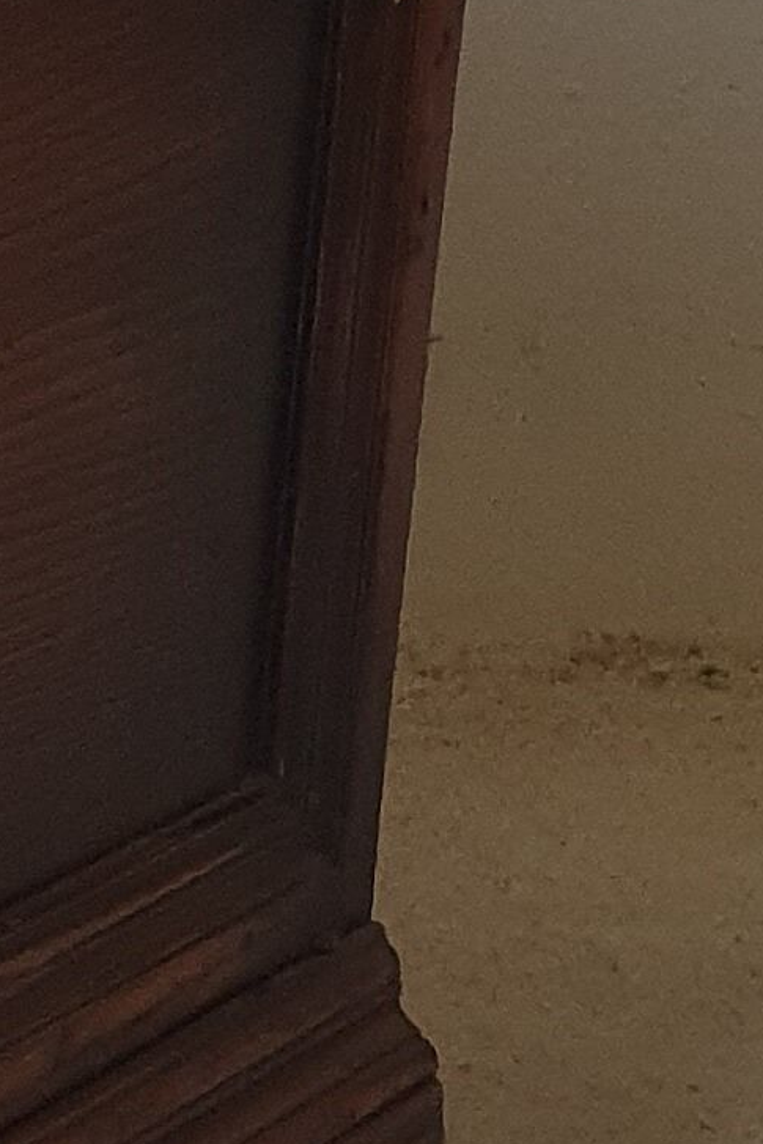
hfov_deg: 8.4
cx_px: -1076
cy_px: 585
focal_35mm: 150
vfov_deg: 13.7
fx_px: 4766
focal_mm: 4.32
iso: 320
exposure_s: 1/100
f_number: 2.4
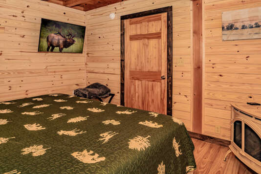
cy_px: 70
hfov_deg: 75.7
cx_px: 113
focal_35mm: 23
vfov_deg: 54.7
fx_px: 167
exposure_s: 1/200
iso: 640
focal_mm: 16
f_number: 9
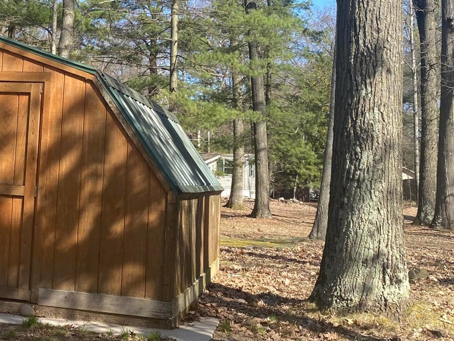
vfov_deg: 23.9
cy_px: 100
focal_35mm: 61
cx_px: 29
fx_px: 800
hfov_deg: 30.0
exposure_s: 1/1170
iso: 32
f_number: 1.8
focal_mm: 4.25
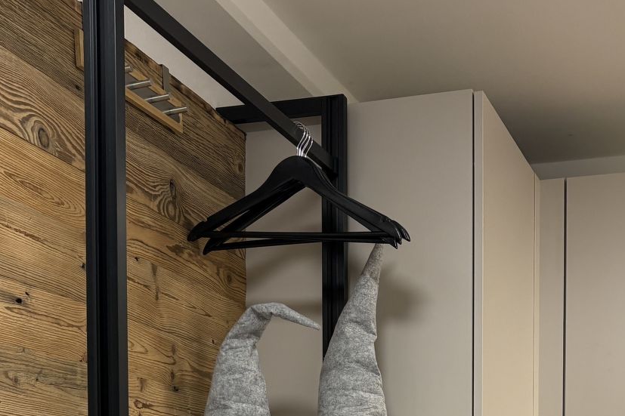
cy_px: 554
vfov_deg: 18.7
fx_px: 1163
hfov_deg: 30.0
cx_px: 374
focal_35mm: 67
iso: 125
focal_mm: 5.96
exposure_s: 1/60
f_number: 1.6
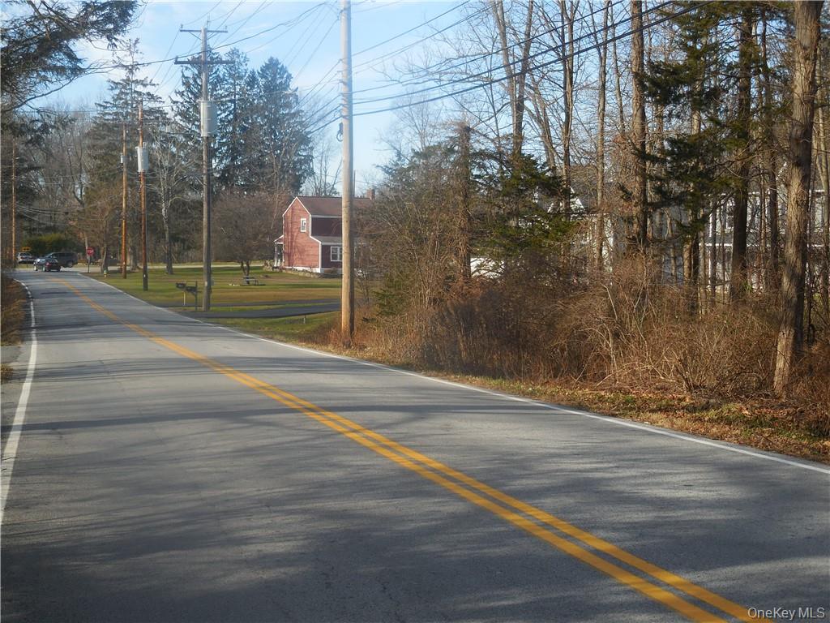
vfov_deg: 24.0
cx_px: 415
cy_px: 312
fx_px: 1463
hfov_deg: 31.7
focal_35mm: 61
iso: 125
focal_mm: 11
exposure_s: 1/400
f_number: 4.5
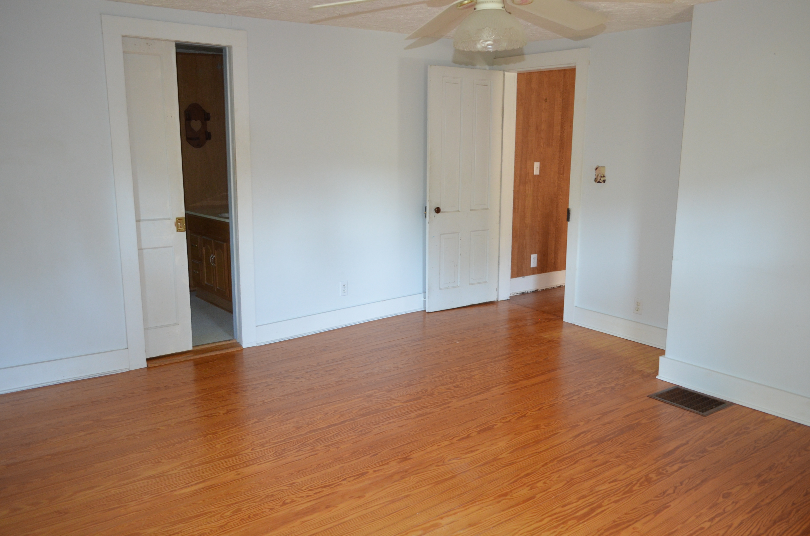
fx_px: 606
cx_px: 405
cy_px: 268
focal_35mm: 27
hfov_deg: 67.5
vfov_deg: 47.7
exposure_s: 1/60
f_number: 3.5
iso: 1000
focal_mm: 18
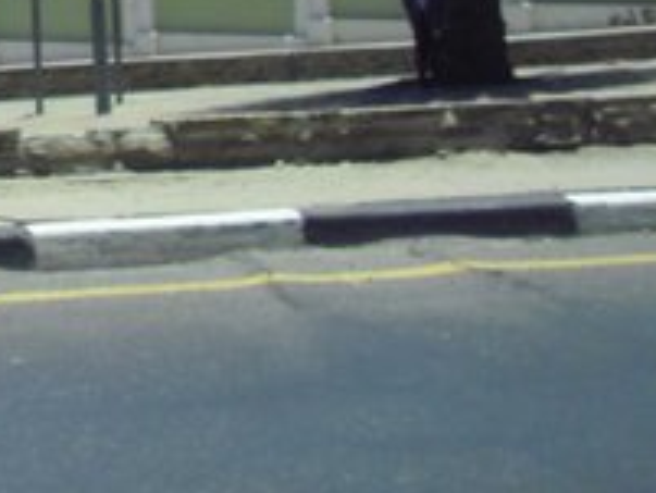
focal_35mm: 151
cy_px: -402
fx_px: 2863
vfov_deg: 9.4
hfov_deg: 11.8
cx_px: -620
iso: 100
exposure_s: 1/250
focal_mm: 6.2
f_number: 8
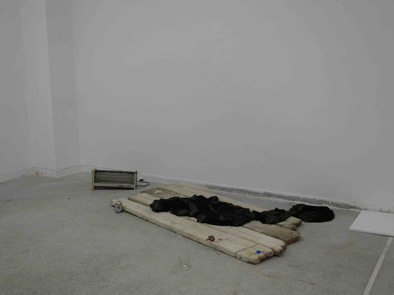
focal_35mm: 40
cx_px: 197
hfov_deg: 46.8
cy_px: 148
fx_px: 455
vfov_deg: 36.0
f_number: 2.2
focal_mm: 20
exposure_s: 1/160
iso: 200
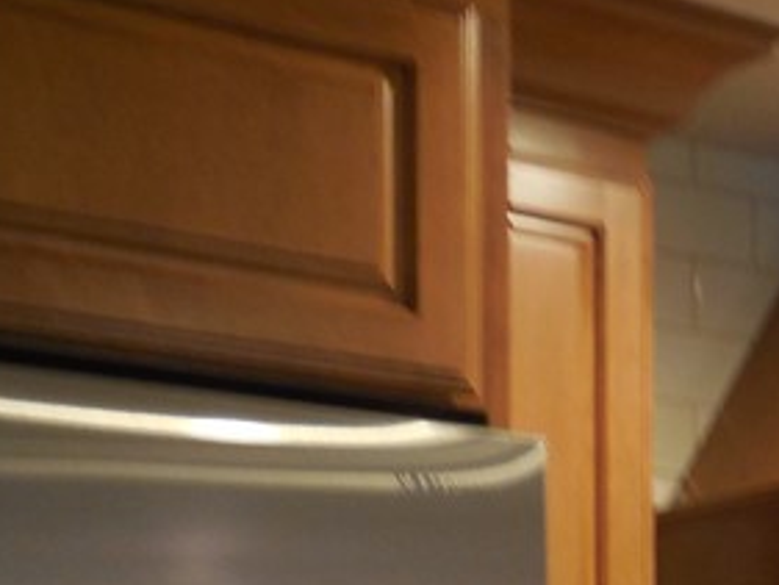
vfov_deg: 11.2
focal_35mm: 124
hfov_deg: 14.7
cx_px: 1211
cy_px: 1040
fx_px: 2792
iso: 200
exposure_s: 1/30
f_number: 3.4
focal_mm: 6.1
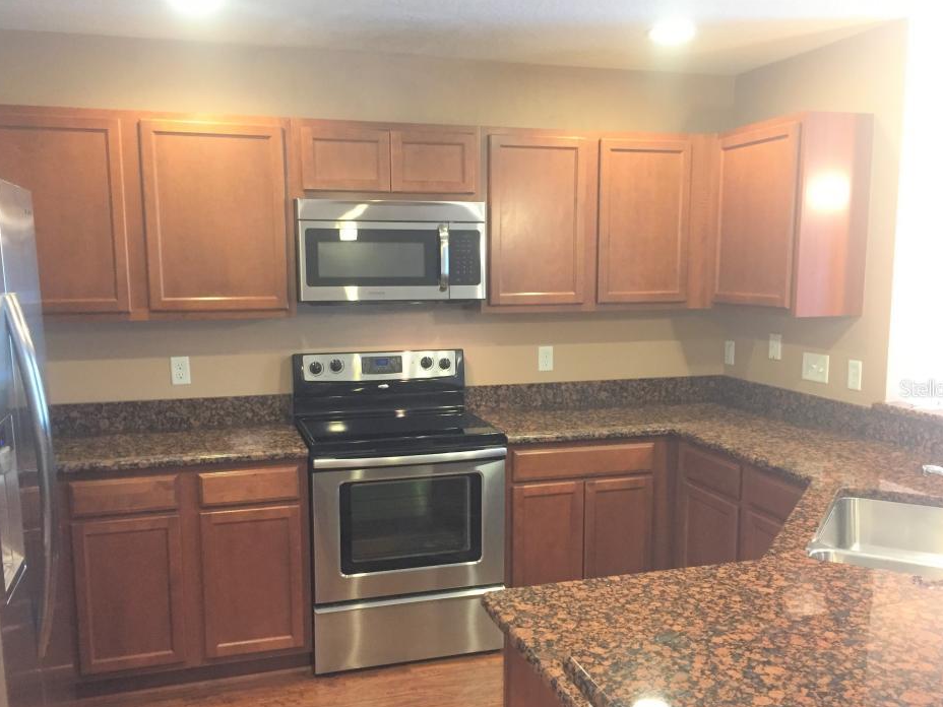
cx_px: 476
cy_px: 388
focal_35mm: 32
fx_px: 872
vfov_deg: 44.1
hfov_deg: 56.8
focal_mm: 4.15
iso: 250
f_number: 2.2
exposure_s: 1/20
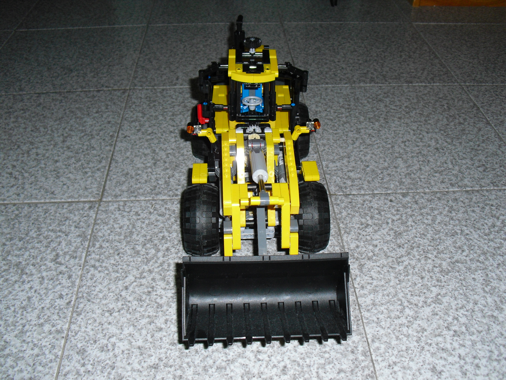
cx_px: 253
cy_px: 190
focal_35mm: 36
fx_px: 526
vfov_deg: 39.7
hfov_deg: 51.4
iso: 200
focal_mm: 6.3
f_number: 3.1
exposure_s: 1/60
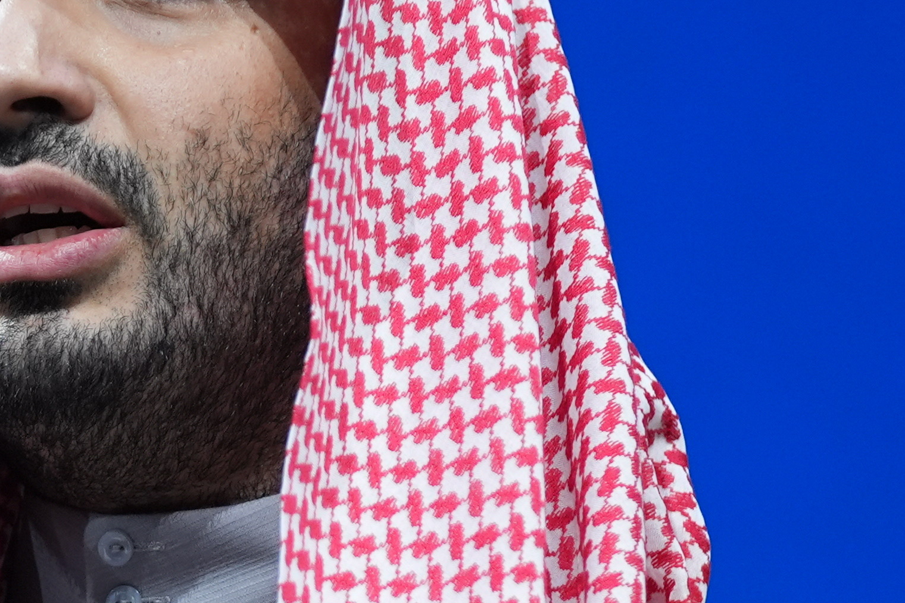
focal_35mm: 608
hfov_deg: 3.4
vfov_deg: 2.3
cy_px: 616
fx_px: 15282
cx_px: 128
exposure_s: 1/400
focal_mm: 154
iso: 1000
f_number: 2.8
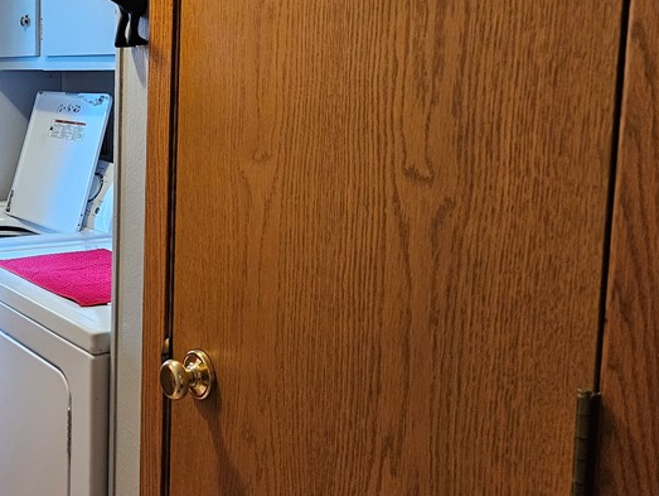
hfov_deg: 39.5
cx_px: 87
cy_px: 168
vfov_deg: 32.0
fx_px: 857
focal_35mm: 45
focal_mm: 5.4
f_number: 1.8
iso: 800
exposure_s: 1/120
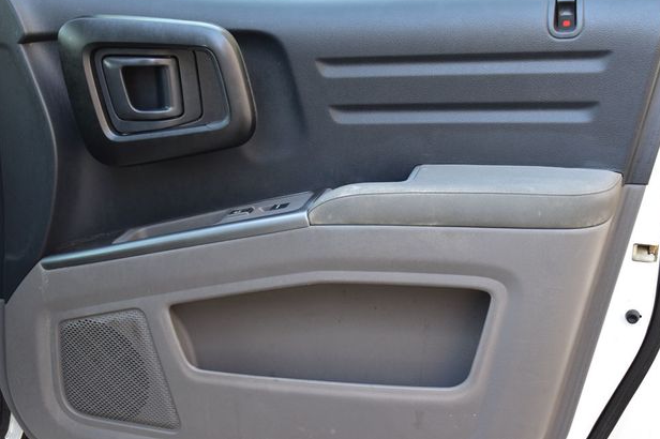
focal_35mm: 55
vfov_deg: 24.8
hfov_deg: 36.6
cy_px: 212
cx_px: 325
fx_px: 999
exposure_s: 1/25
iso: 400
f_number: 7.1
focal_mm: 35
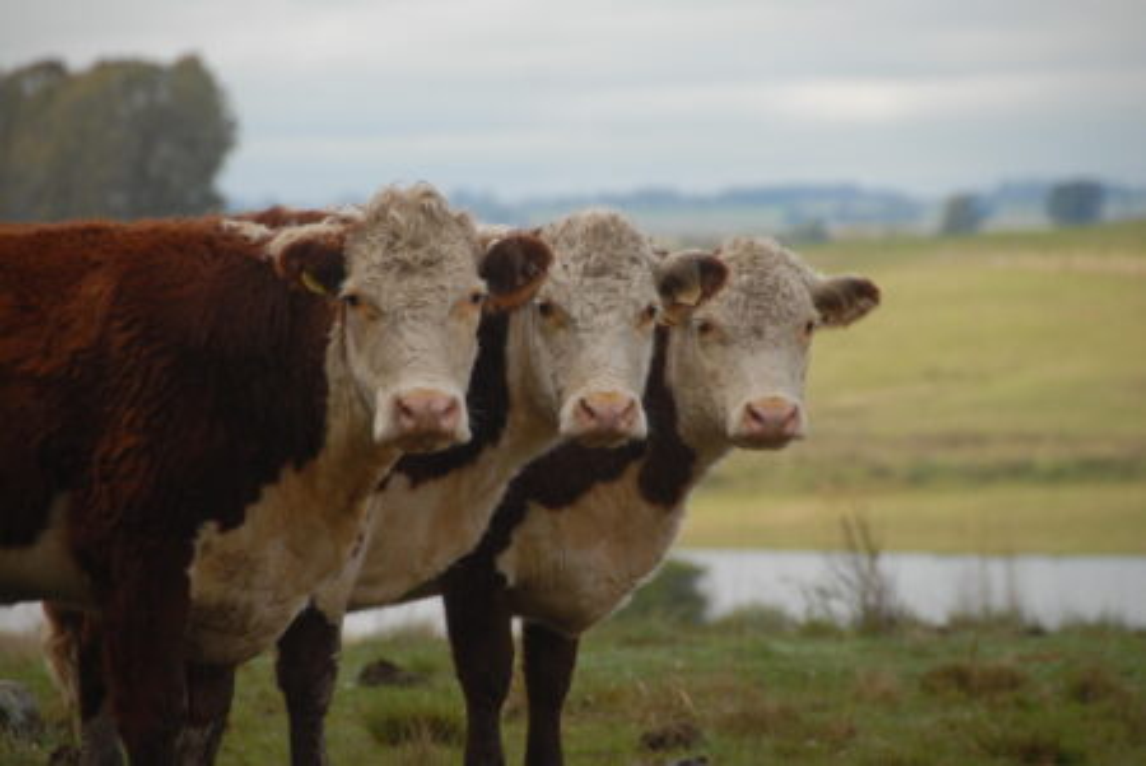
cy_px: 383
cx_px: 573
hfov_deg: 6.9
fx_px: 9559
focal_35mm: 300
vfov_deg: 4.6
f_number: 5.6
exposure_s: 1/400
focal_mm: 200
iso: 200
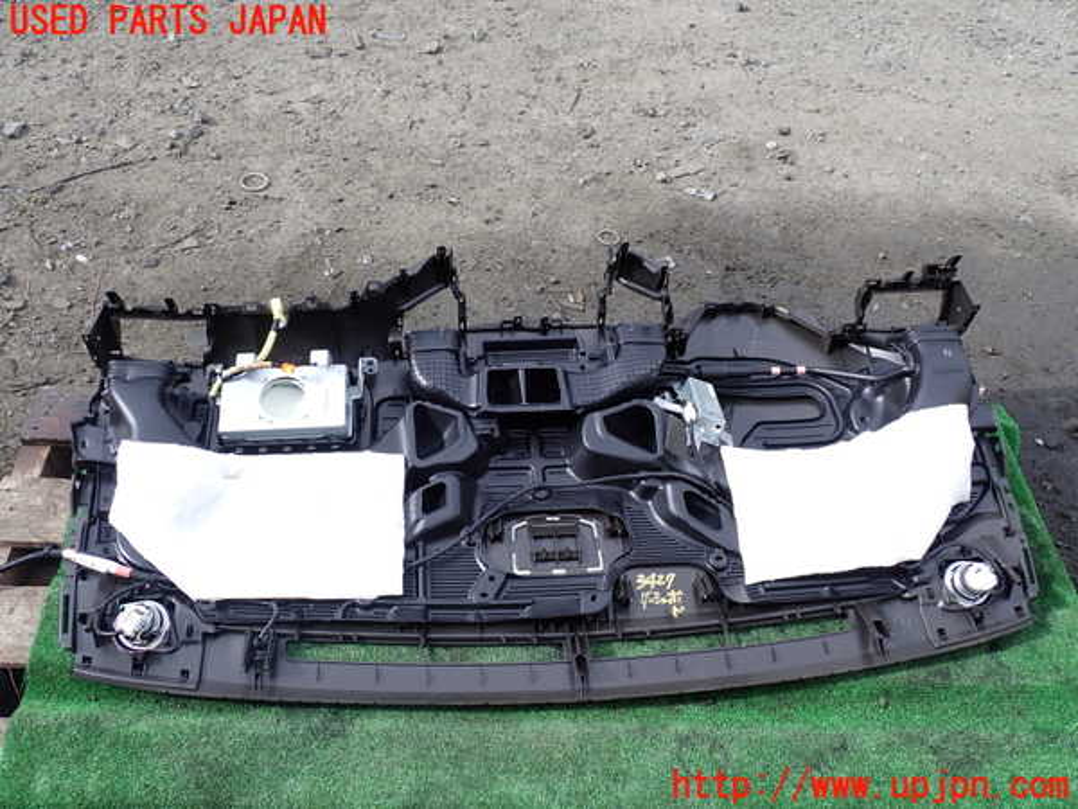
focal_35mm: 30
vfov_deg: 46.8
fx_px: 934
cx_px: 539
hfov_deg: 60.0
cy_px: 404
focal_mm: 5.4
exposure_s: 1/500
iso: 100
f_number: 3.2
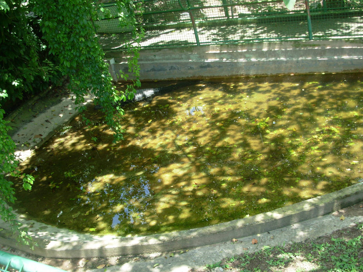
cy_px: 136
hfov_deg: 49.0
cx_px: 182
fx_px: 398
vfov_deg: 37.7
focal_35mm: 38
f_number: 2.9
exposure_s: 1/117
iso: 50
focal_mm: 6.3
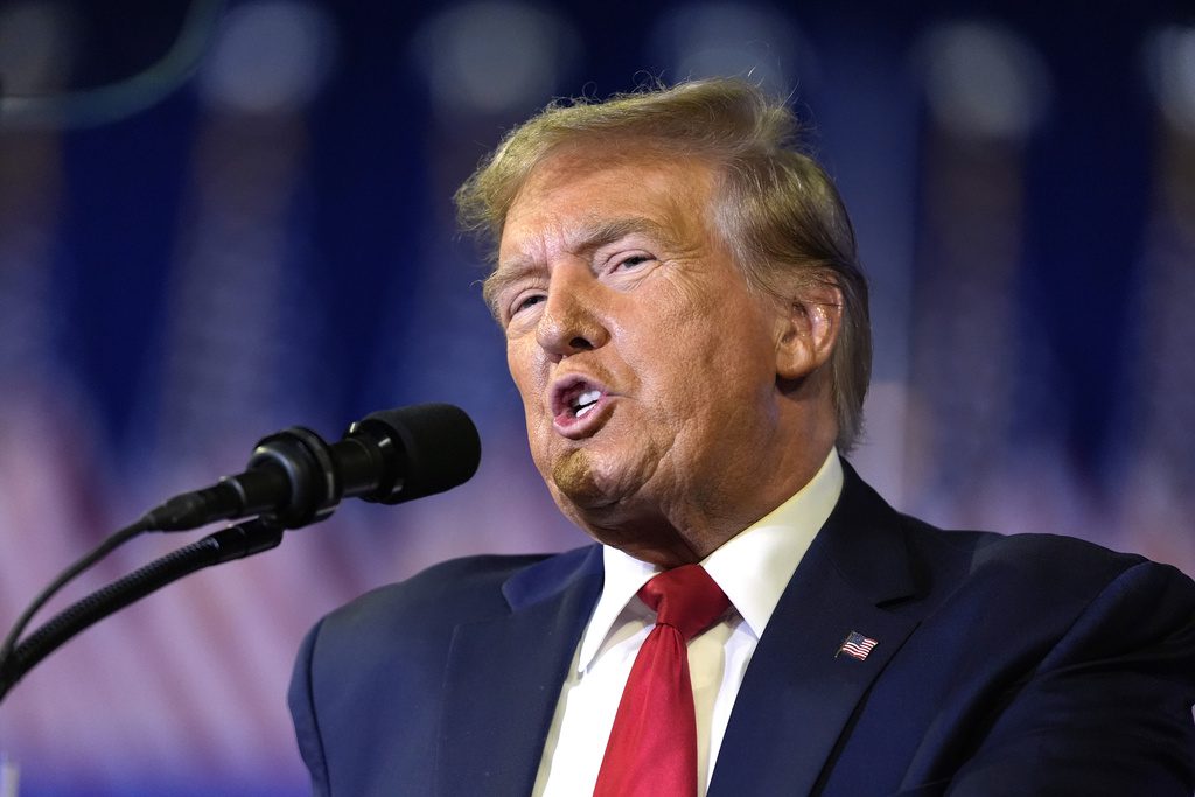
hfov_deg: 6.9
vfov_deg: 4.6
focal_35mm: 300
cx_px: 598
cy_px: 398
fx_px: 9959
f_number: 3.2
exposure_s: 1/800
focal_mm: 300
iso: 4000
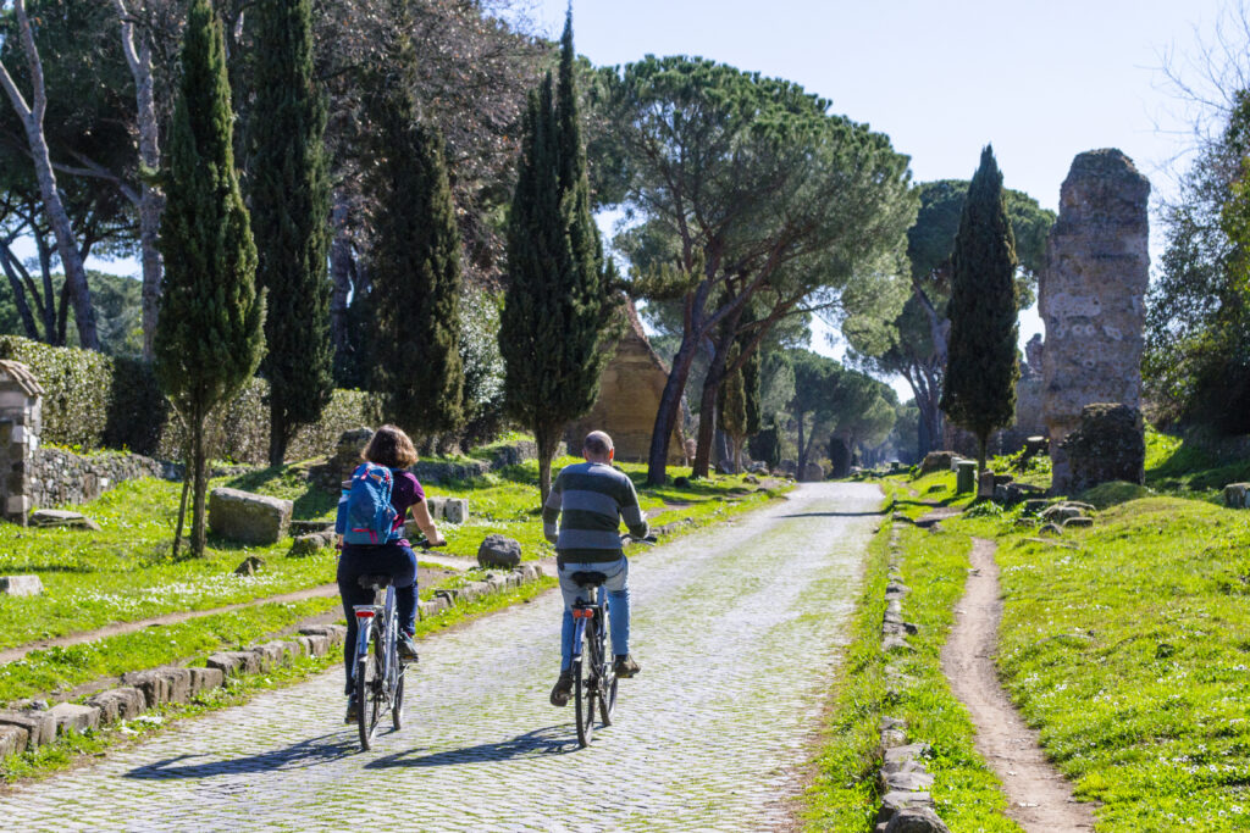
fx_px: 2865
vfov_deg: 16.6
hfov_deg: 24.6
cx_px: 625
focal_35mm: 82
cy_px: 416
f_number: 8
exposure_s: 1/1000
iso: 400
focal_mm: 55
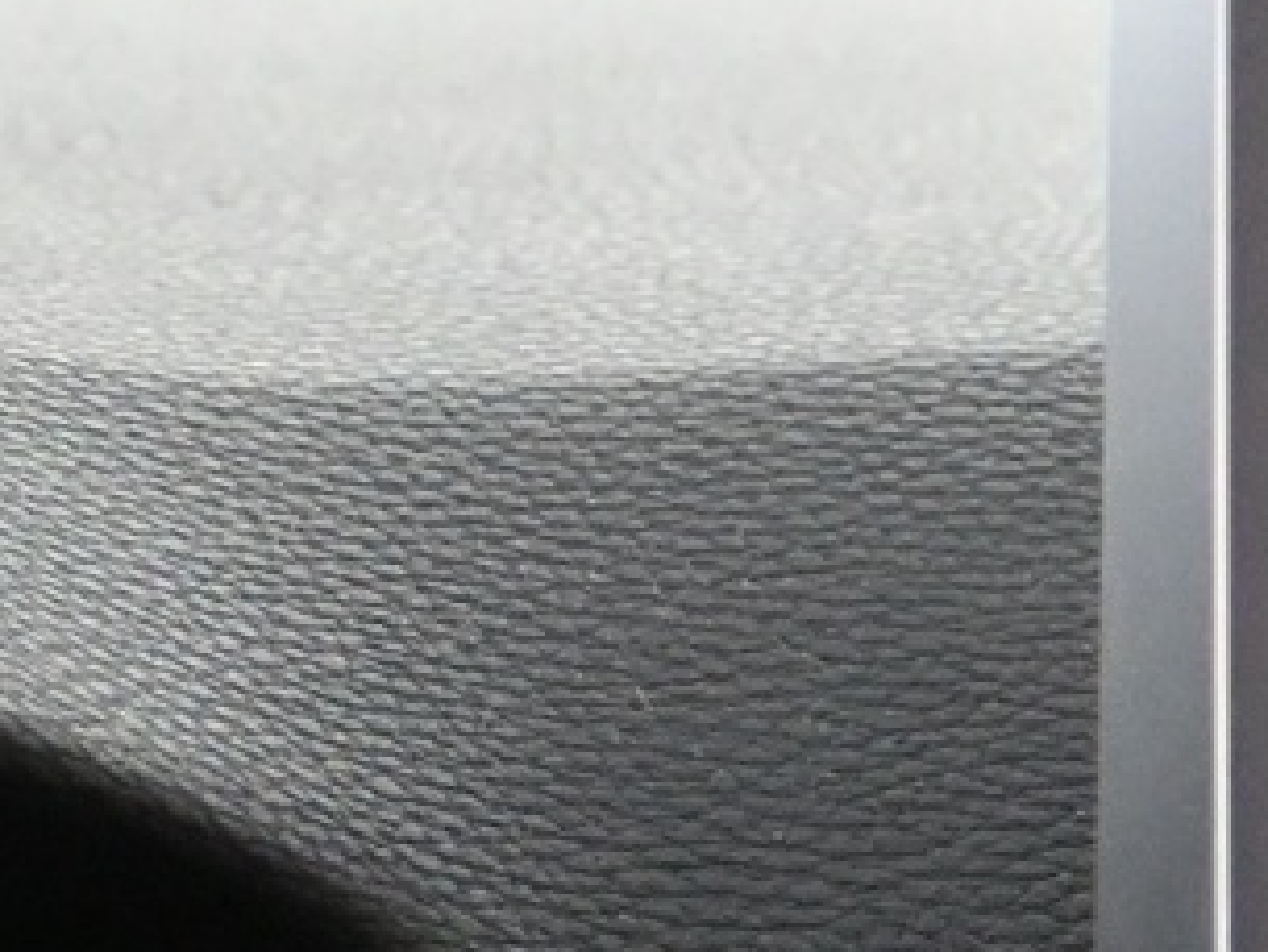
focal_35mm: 230
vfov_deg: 6.5
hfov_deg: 7.8
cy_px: 524
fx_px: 8428
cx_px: 3359
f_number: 4.8
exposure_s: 1/60
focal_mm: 30
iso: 4500
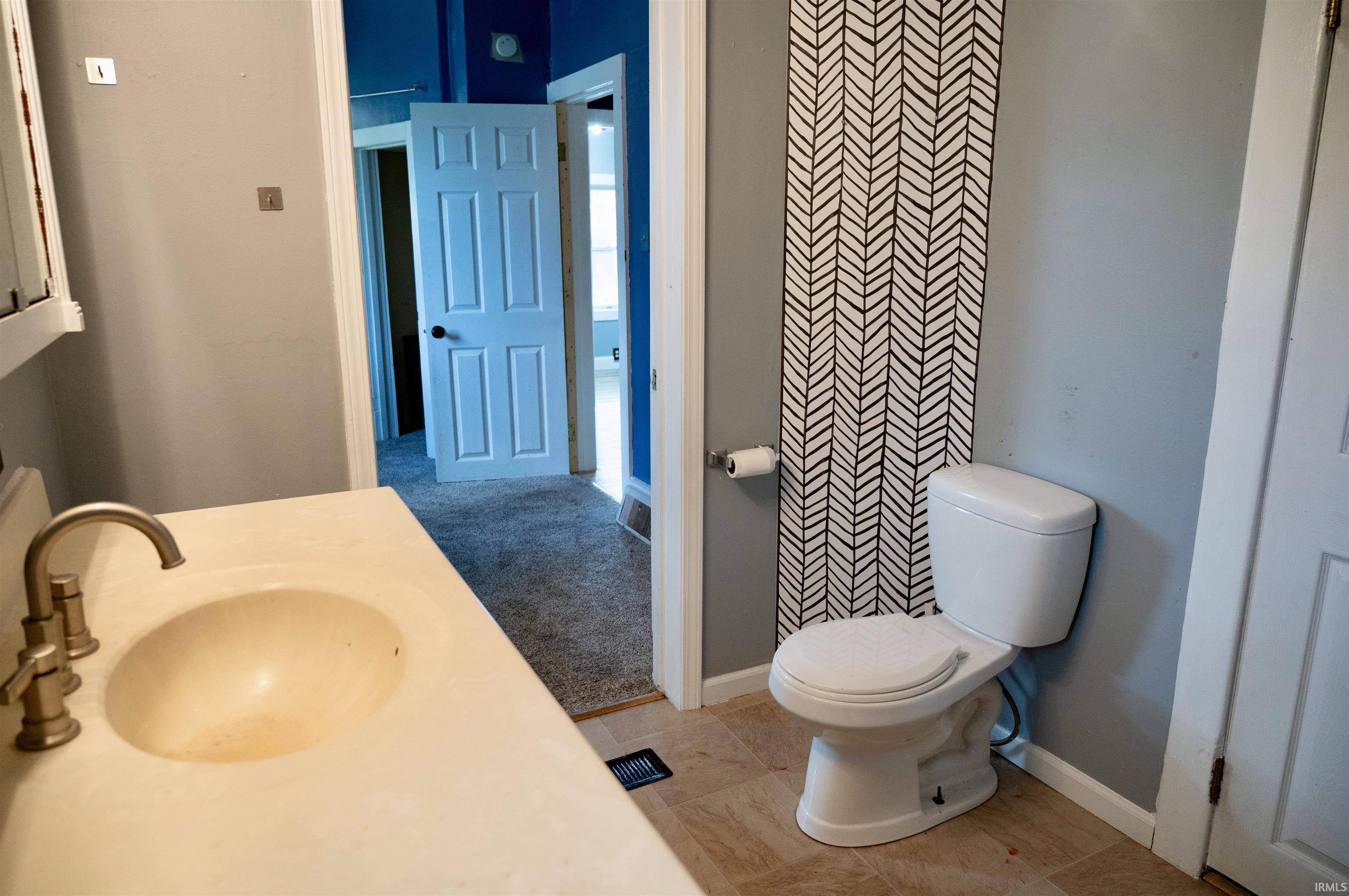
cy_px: 448
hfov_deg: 73.8
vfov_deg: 53.1
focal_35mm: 24
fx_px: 899
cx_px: 674
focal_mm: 24
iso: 2000
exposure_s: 1/125
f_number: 4
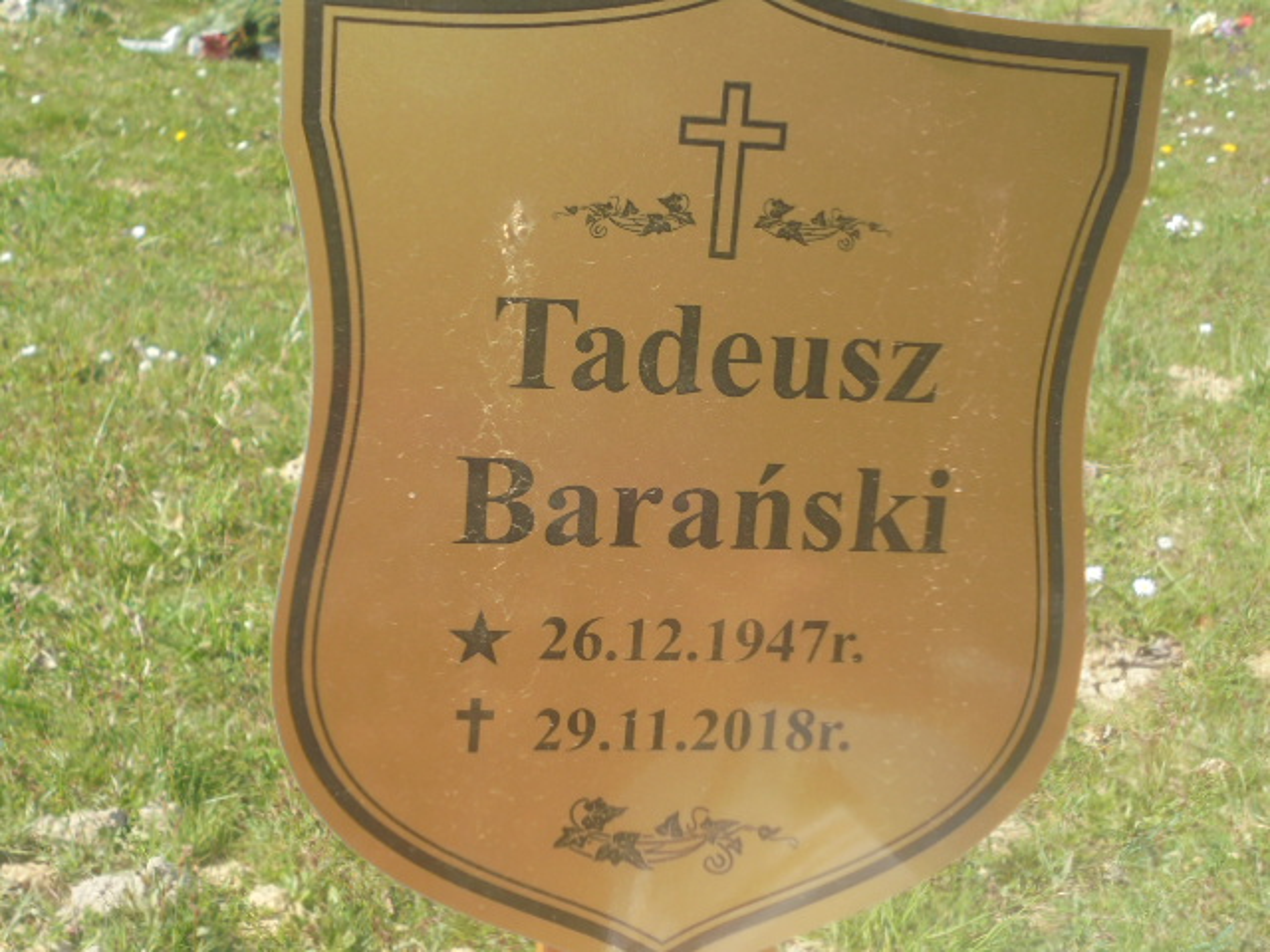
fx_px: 1798
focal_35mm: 49
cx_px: 635
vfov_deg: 29.7
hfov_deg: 38.9
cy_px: 476
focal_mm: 8.9
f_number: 4.8
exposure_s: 1/250
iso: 100
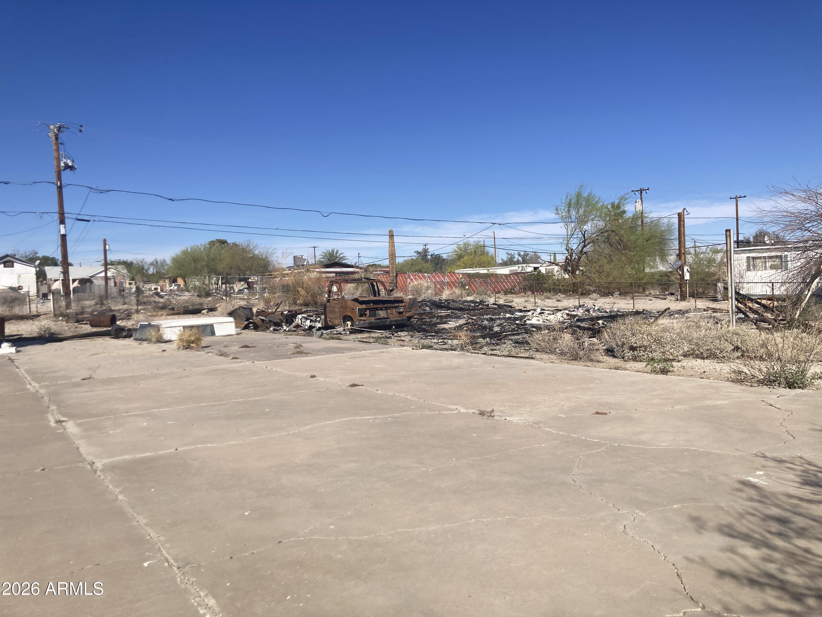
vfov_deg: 49.7
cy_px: 308
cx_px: 411
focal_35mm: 28
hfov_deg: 63.4
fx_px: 665
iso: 20
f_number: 1.8
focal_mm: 3.99
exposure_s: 1/3690
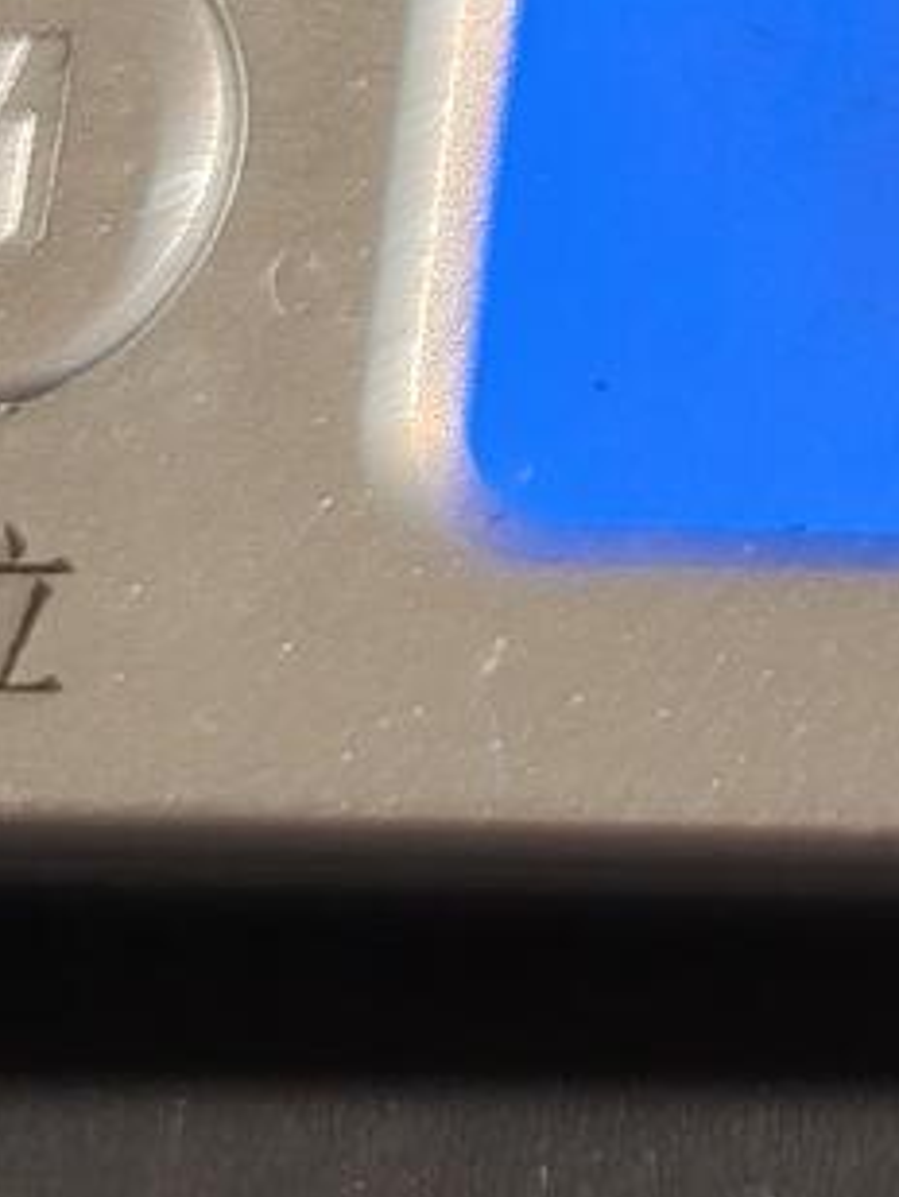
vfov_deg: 13.7
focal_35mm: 134
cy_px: -678
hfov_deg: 9.9
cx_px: 2027
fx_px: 4637
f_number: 1.6
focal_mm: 6.06
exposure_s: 1/152
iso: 250
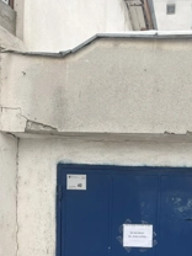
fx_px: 370
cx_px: 176
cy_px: 241
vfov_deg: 35.4
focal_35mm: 50
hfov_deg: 27.9
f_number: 1.6
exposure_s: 1/772
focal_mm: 5.1
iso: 50
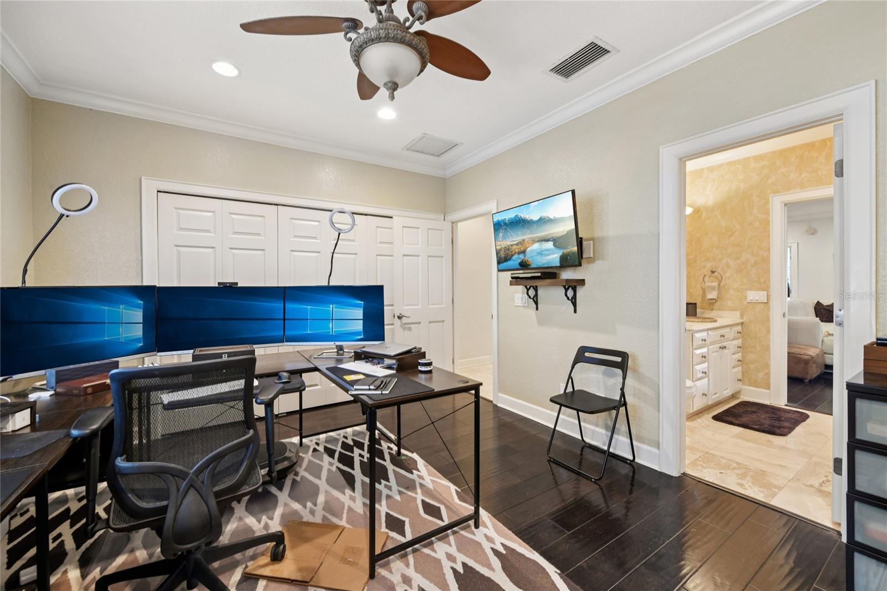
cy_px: 296
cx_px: 444
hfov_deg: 104.3
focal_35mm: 14
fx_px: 345
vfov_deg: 81.2
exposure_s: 1/2.5
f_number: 8
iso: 400
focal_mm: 14
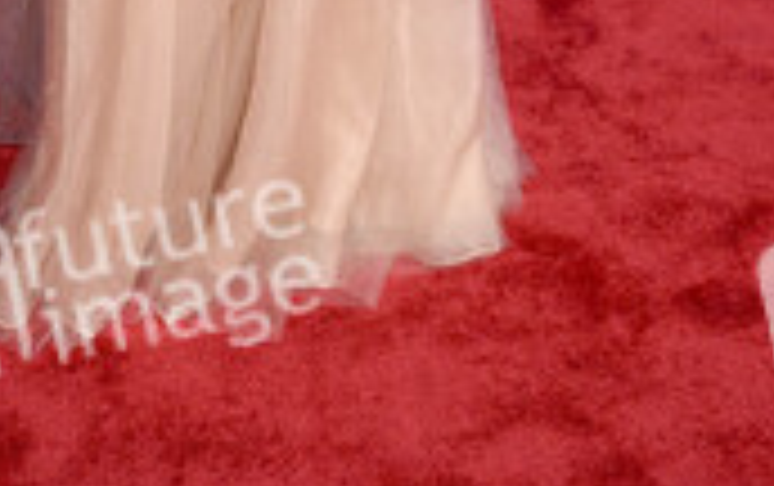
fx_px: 2049
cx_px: 220
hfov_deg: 21.3
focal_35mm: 97
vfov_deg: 12.4
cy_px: -387
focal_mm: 41
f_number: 4.5
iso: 2500
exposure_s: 1/250
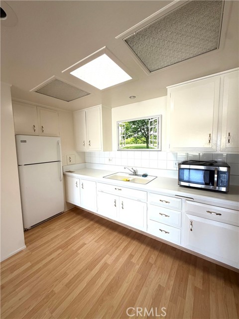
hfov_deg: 85.7
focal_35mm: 14
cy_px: 160
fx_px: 129
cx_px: 120
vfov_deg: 102.1
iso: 160
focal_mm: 2.22
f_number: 2.2
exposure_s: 1/121
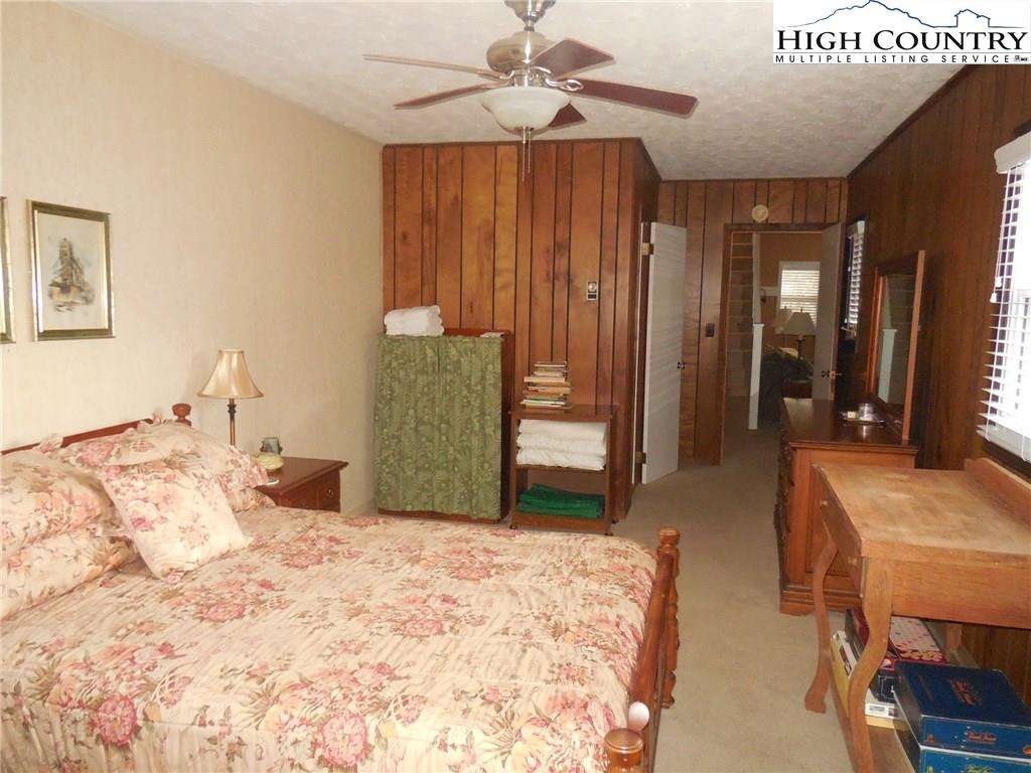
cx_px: 516
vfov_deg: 54.9
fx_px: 745
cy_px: 386
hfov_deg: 69.4
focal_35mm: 25
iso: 1000
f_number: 3.1
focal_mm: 4.5
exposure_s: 1/25
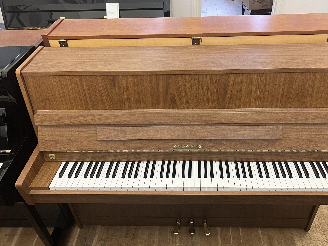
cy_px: 114
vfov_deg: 46.8
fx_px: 284
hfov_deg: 59.7
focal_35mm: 30
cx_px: 186
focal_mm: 5.7
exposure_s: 1/50
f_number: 1.5
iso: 125
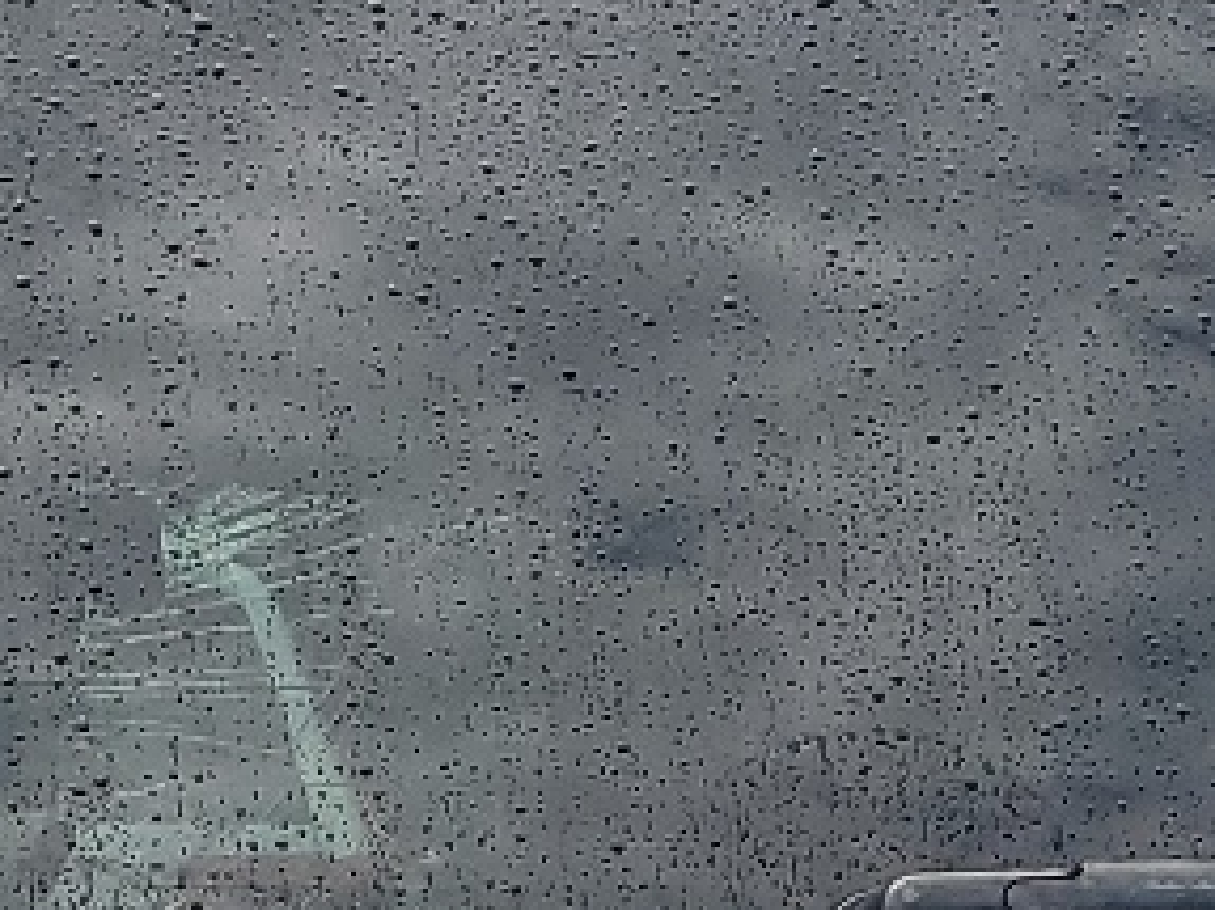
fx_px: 5087
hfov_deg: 13.6
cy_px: 1744
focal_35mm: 145
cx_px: 322
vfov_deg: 9.6
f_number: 1.5
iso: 50
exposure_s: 1/2000
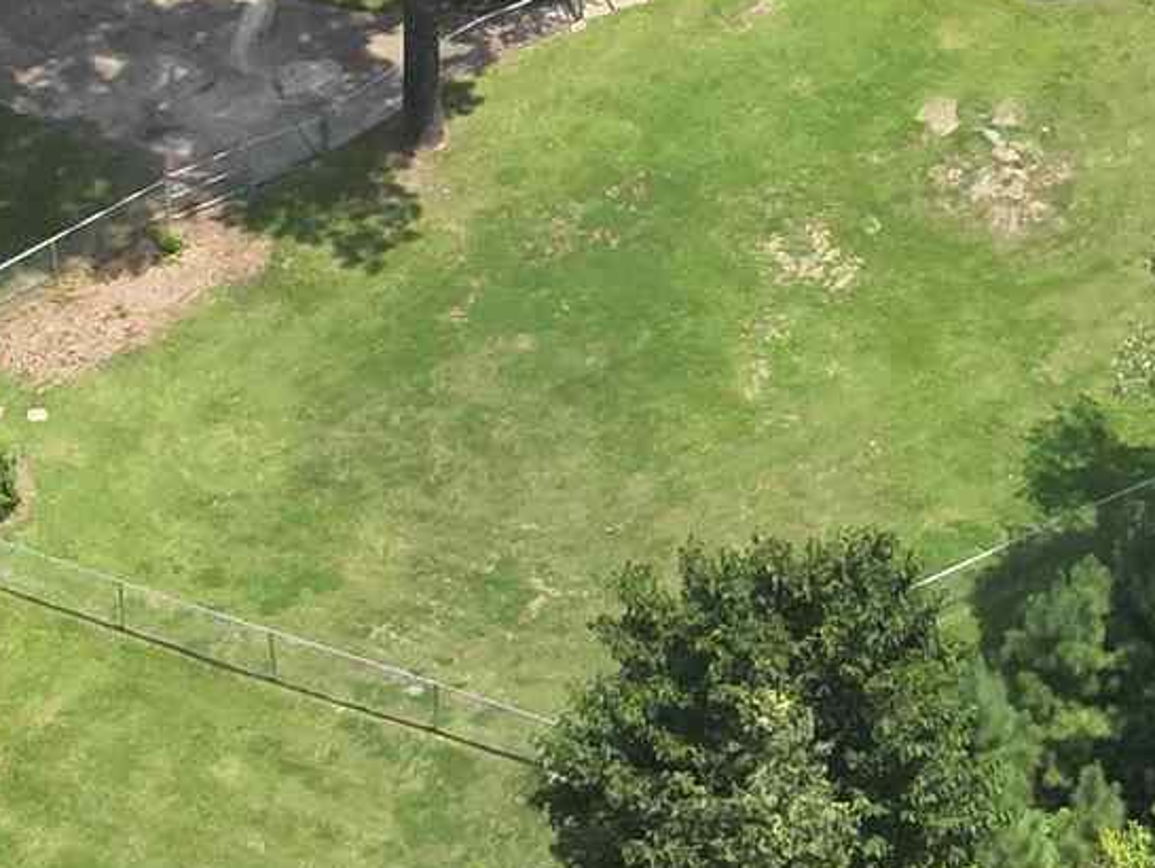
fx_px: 4506
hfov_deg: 14.6
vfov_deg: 10.9
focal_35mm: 135
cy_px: -53
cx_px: 857
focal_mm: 4.4
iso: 100
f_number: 2.8
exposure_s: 1/725
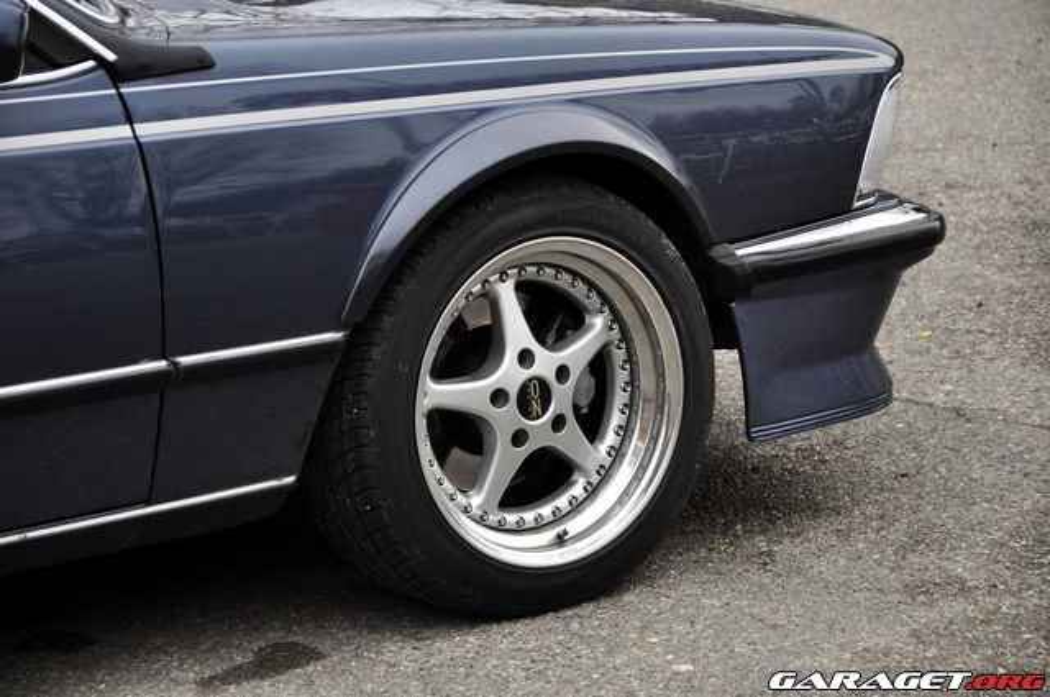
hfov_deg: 14.4
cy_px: 348
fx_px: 4151
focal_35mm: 142
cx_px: 525
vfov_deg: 9.6
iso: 400
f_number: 6.3
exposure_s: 1/400
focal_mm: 95
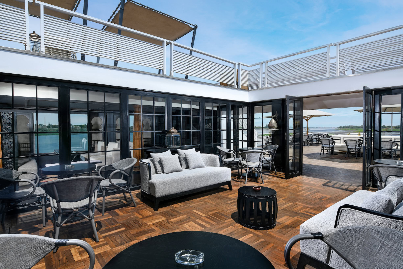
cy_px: 134
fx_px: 213
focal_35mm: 19
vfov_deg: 64.5
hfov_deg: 86.9
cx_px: 202
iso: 100
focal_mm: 19
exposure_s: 1/125
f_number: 14
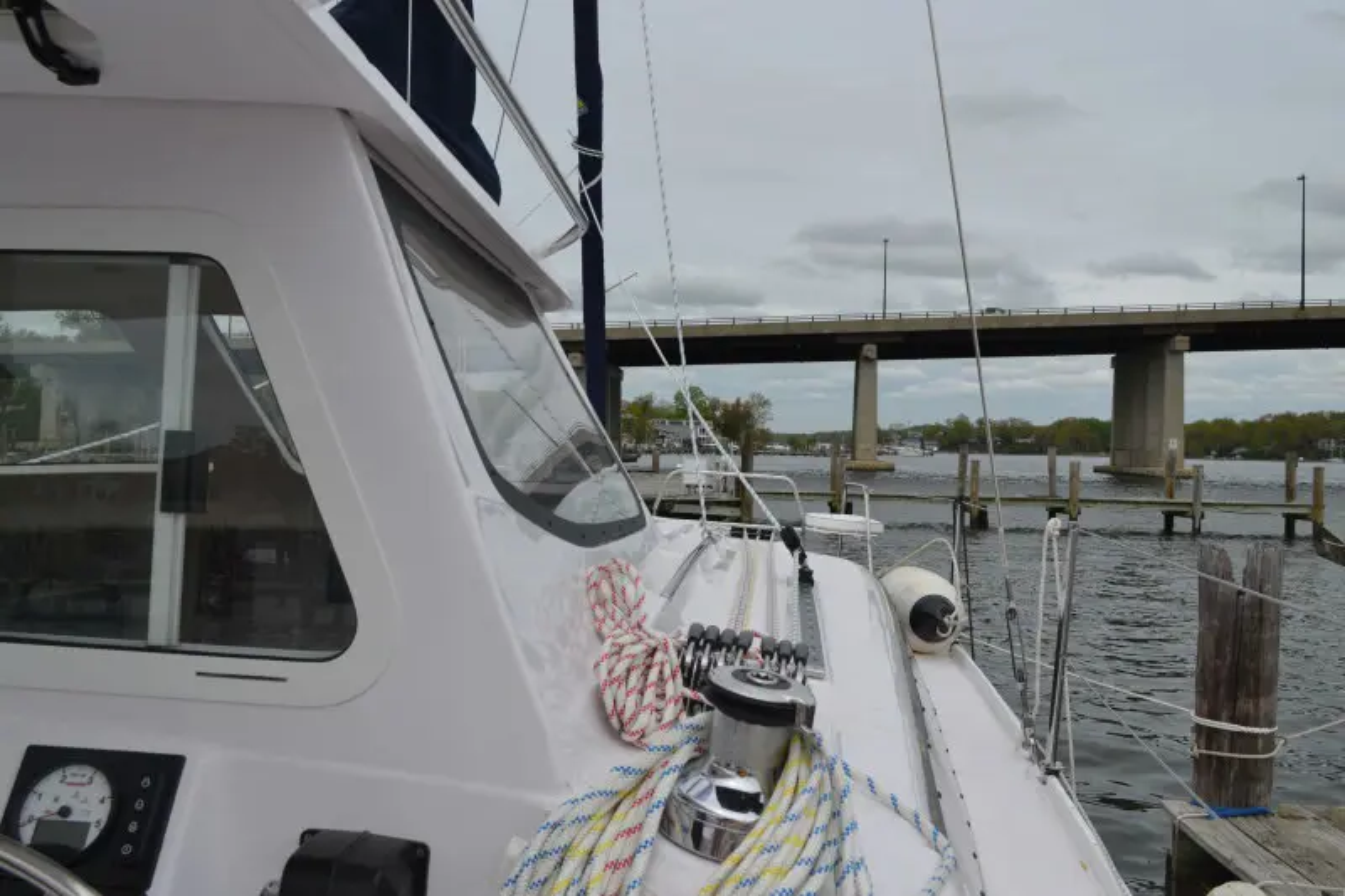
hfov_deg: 57.2
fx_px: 1233
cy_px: 448
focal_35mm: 33
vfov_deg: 40.0
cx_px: 672
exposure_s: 1/320
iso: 100
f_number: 9
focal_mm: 22
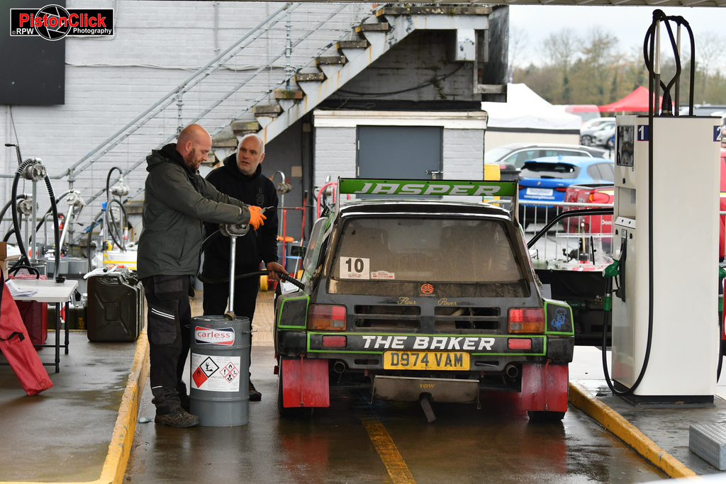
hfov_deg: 18.9
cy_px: 242
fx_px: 2178
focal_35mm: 108
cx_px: 363
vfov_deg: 12.7
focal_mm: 72
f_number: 3.5
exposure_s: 1/400
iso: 640
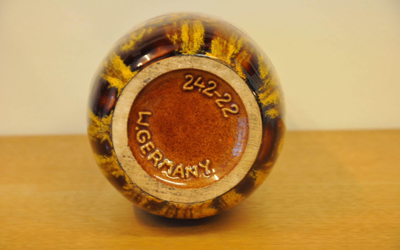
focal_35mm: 161
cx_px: 200
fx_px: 1750
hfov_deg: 13.0
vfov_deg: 8.2
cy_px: 125
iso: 640
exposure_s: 1/8
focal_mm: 105
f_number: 8
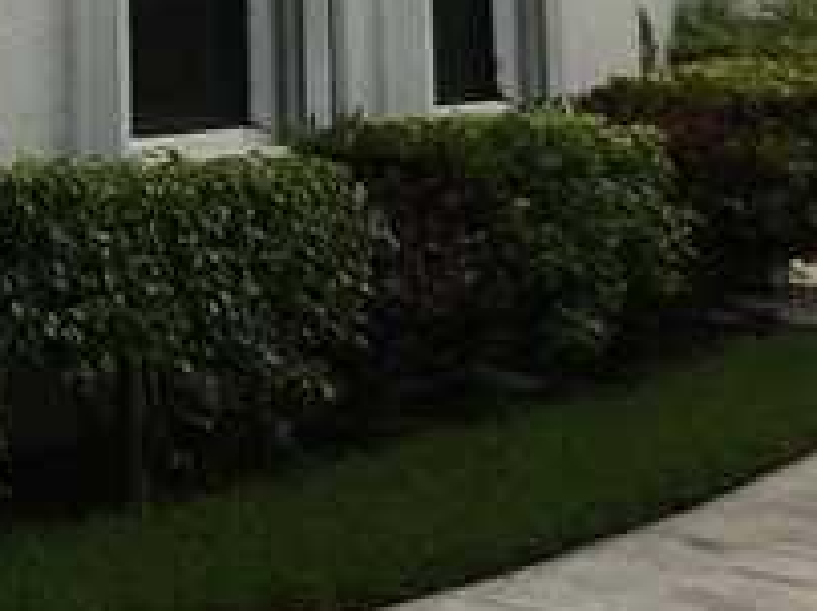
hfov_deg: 14.5
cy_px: -356
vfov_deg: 12.1
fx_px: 2711
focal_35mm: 115
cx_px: -764
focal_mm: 4.15
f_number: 2.2
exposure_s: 1/287
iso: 25
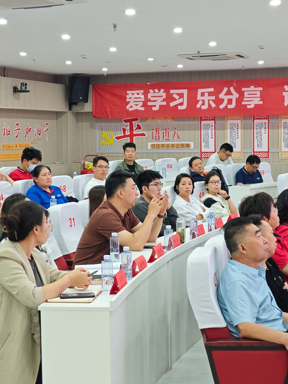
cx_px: 144
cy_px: 192
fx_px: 832
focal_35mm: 75
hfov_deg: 19.6
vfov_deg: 26.0
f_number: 2
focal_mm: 10.1
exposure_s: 1/48
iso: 1600
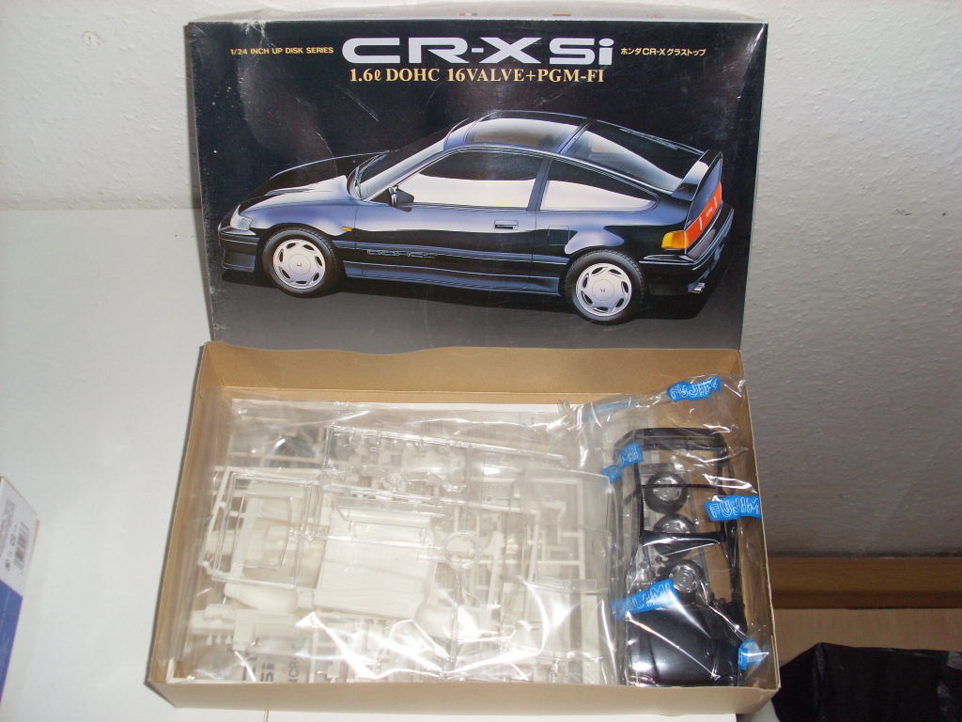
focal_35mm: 38
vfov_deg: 37.7
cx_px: 481
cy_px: 361
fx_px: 1056
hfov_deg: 49.0
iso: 100
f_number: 7.7
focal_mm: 6.3
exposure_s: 1/45
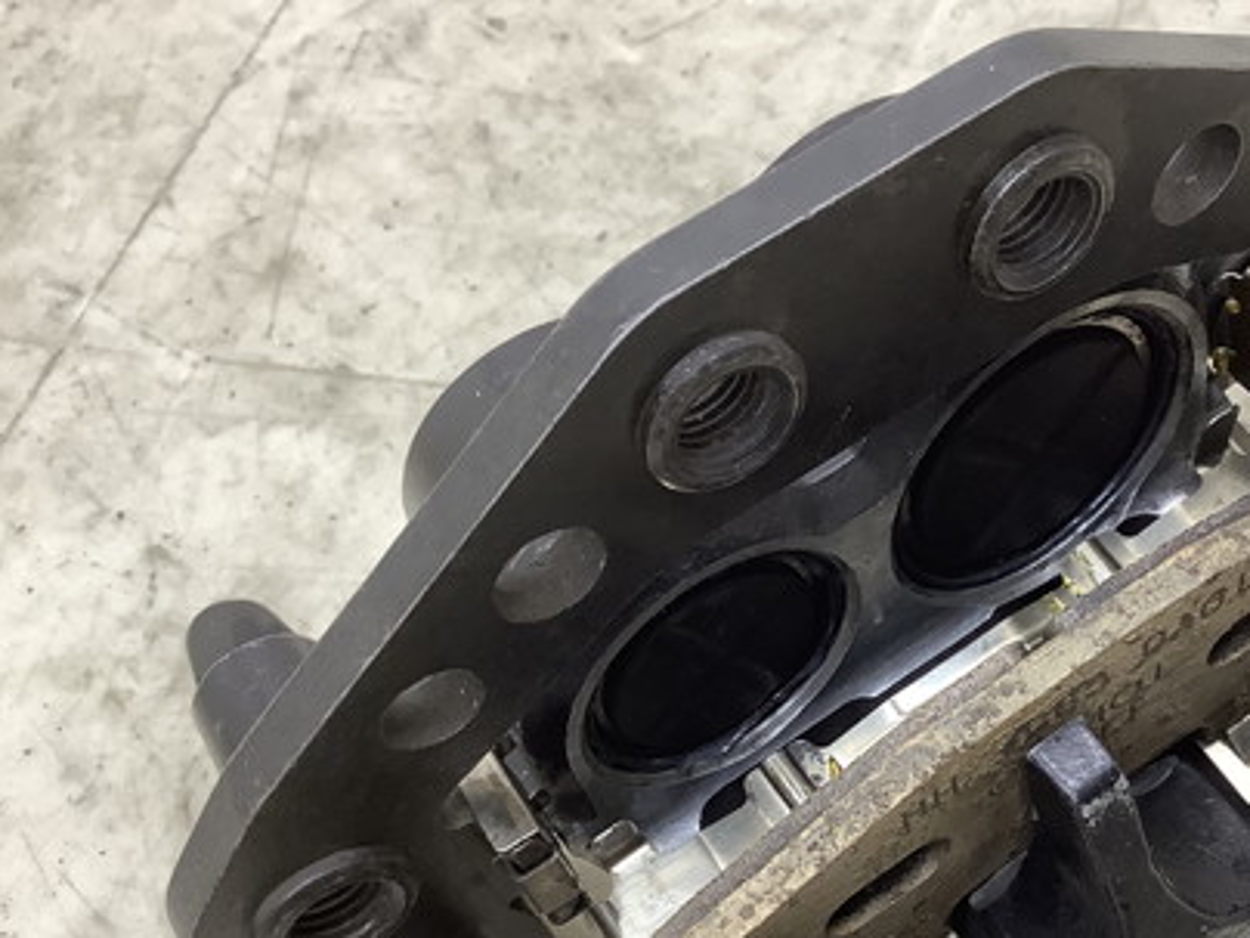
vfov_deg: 31.2
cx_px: 891
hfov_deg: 40.4
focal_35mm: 46
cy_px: 647
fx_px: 1661
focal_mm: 3.3
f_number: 2.4
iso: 125
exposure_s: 1/60
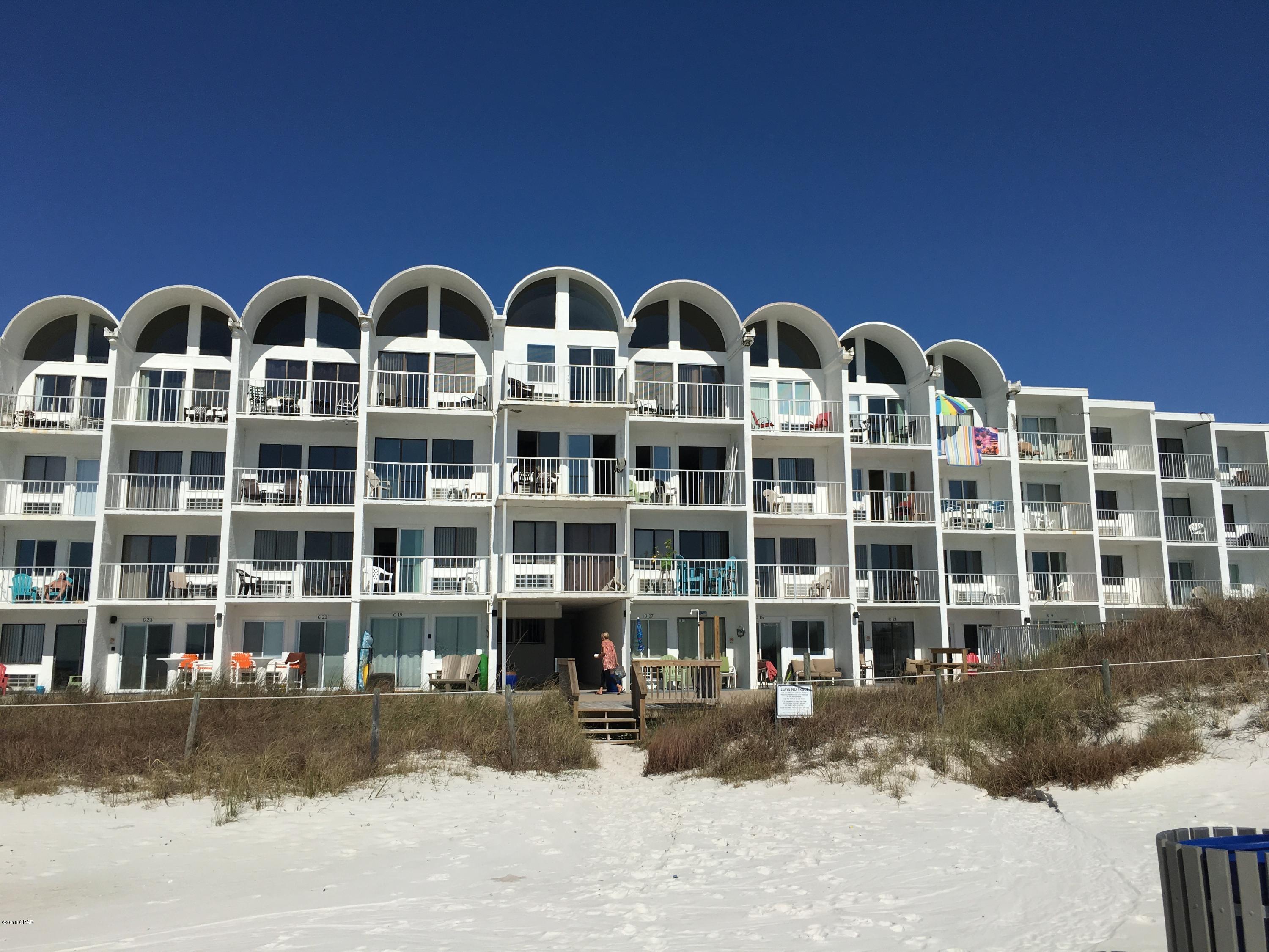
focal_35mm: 29
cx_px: 634
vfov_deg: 48.2
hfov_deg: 61.7
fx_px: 1063
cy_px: 476
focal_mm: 4.15
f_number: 2.2
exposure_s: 1/5495
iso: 25
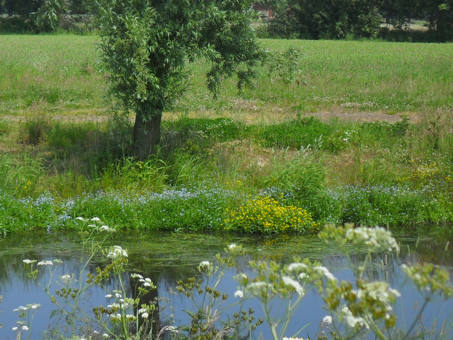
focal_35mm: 132
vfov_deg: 11.2
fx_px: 1728
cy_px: 58
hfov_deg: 14.9
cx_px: 164
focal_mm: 13.2
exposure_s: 1/750
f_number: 3.9
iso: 100
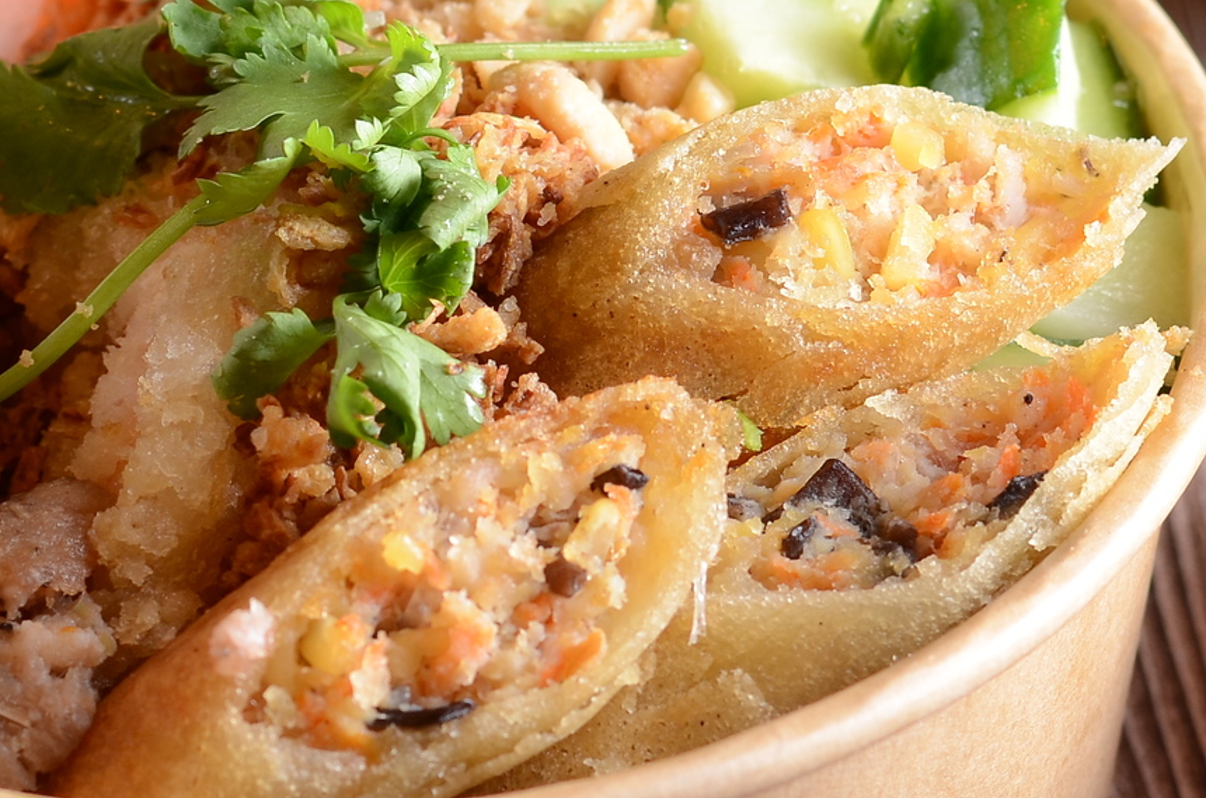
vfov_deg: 6.4
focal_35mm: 215
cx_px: 258
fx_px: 7185
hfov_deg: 9.6
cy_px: 401
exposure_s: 1/15
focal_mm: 50
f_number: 5
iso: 125
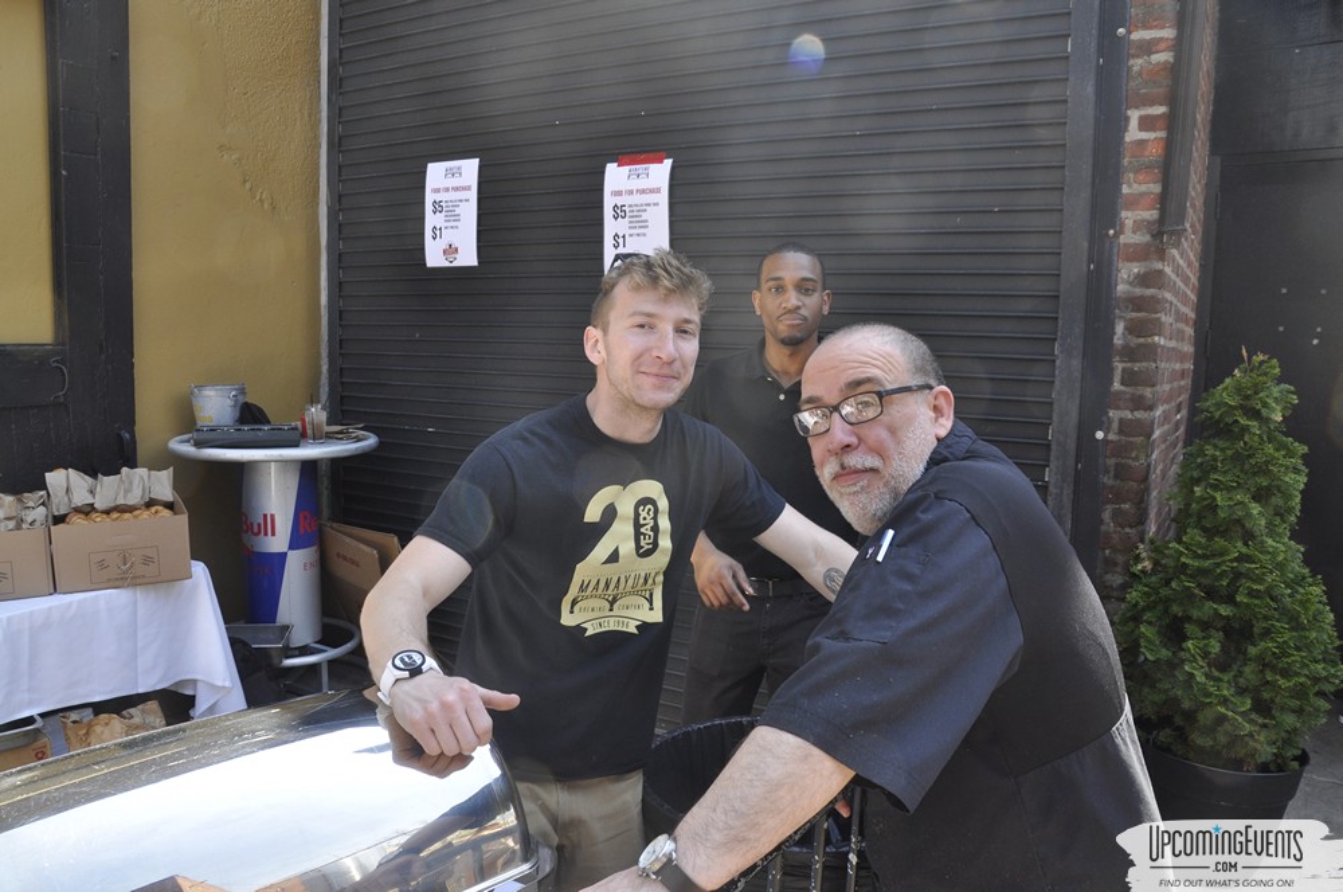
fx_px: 1006
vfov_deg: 47.8
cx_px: 672
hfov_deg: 67.4
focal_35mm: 27
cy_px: 446
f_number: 10
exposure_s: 1/100
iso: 400
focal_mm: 18
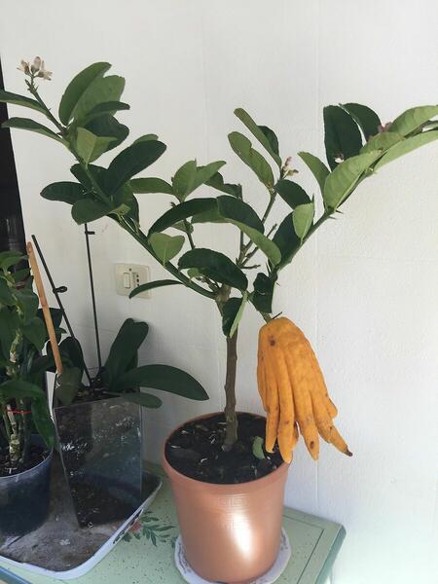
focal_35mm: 29
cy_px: 292
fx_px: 489
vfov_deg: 61.7
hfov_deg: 48.2
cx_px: 219
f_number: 2.2
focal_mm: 4.15
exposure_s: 1/50
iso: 32
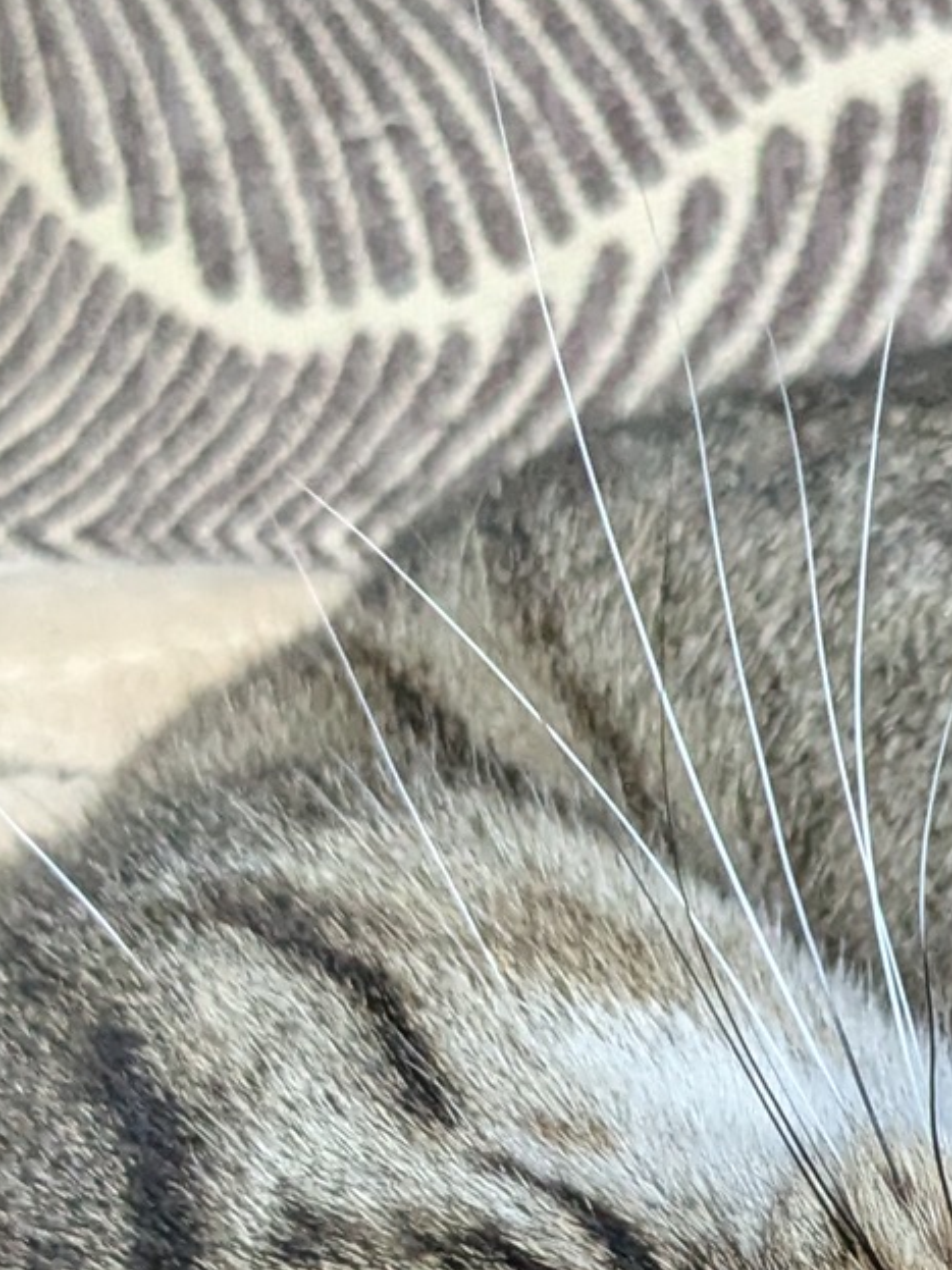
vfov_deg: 17.4
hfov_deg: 13.2
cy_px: 1211
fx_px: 4072
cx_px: 940
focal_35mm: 111
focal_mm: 4.38
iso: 742
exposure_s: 1/40
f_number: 1.73
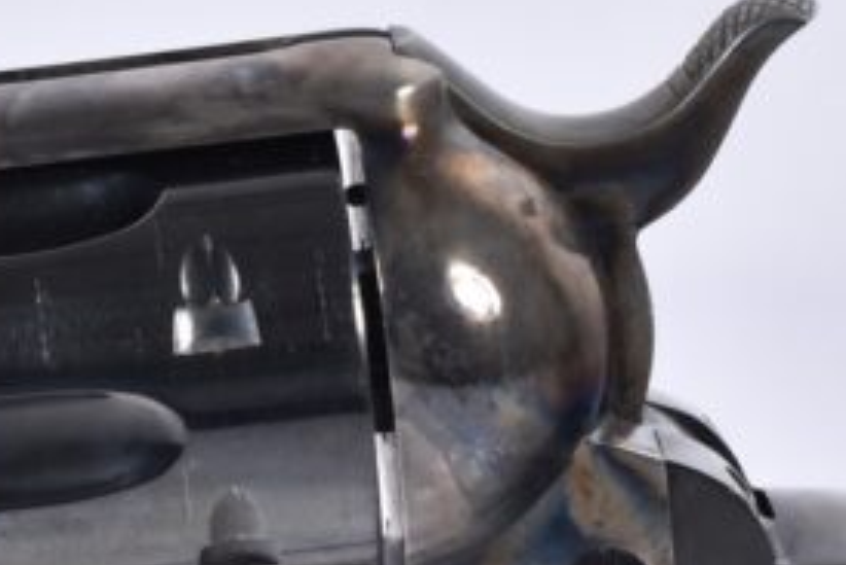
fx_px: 7100
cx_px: -117
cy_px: 673
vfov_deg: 4.5
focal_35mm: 302
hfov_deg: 6.8
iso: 640
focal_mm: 46
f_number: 5.3
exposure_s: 1/100
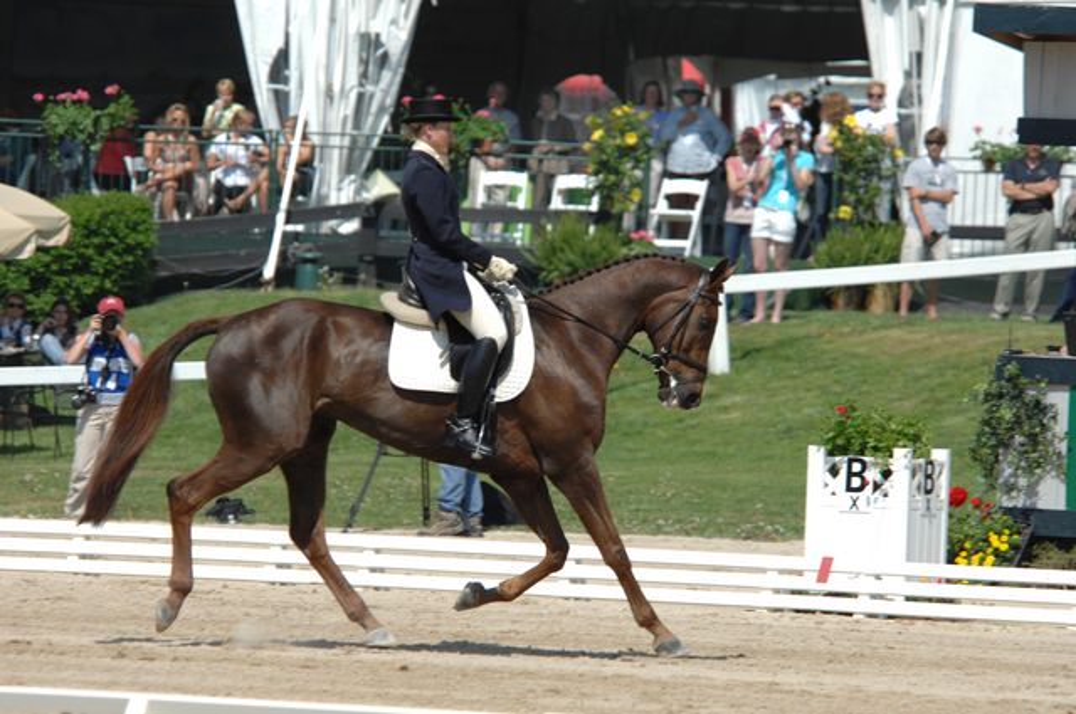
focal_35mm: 360
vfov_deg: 3.8
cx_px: 538
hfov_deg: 5.7
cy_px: 357
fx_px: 10746
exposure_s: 1/1250
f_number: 5.3
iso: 200
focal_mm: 240
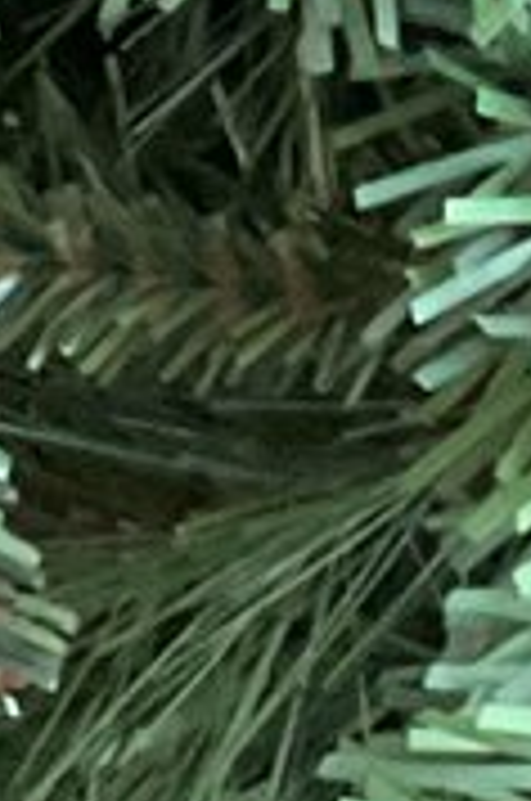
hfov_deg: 5.3
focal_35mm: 257
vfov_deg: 7.6
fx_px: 5708
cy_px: -893
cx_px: 713
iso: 400
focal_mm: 3
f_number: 1.8
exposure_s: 1/30
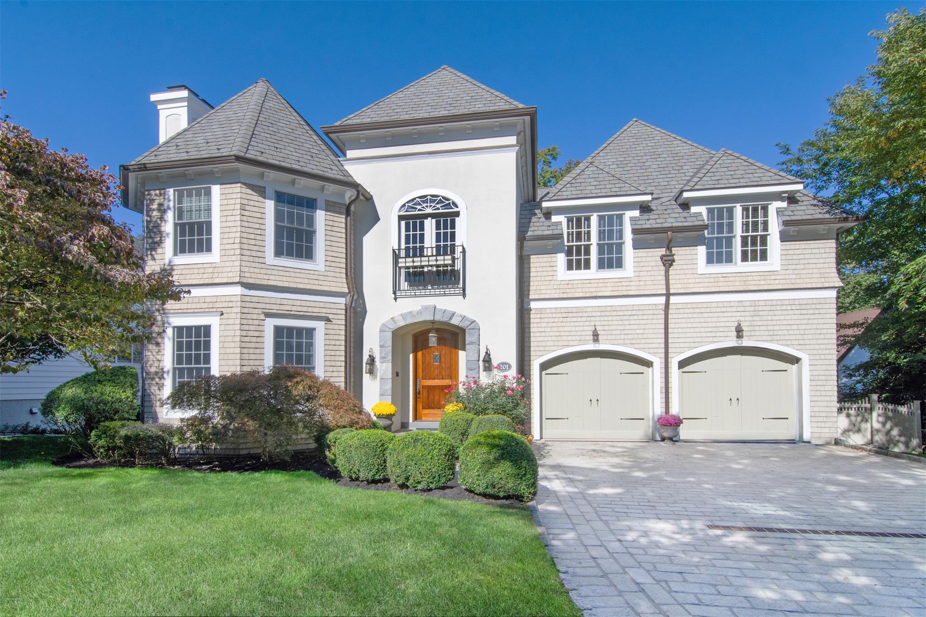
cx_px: 463
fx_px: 424
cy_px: 308
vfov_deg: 72.0
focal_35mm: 16
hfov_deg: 95.0
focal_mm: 11
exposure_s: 1/320
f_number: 14
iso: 400
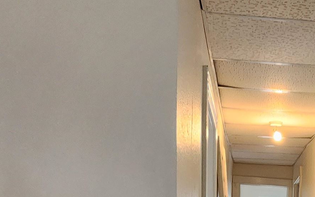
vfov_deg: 22.2
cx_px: 290
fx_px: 412
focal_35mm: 48
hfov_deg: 38.6
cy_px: 296
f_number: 2.2
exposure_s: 1/60
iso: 250
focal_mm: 2.2
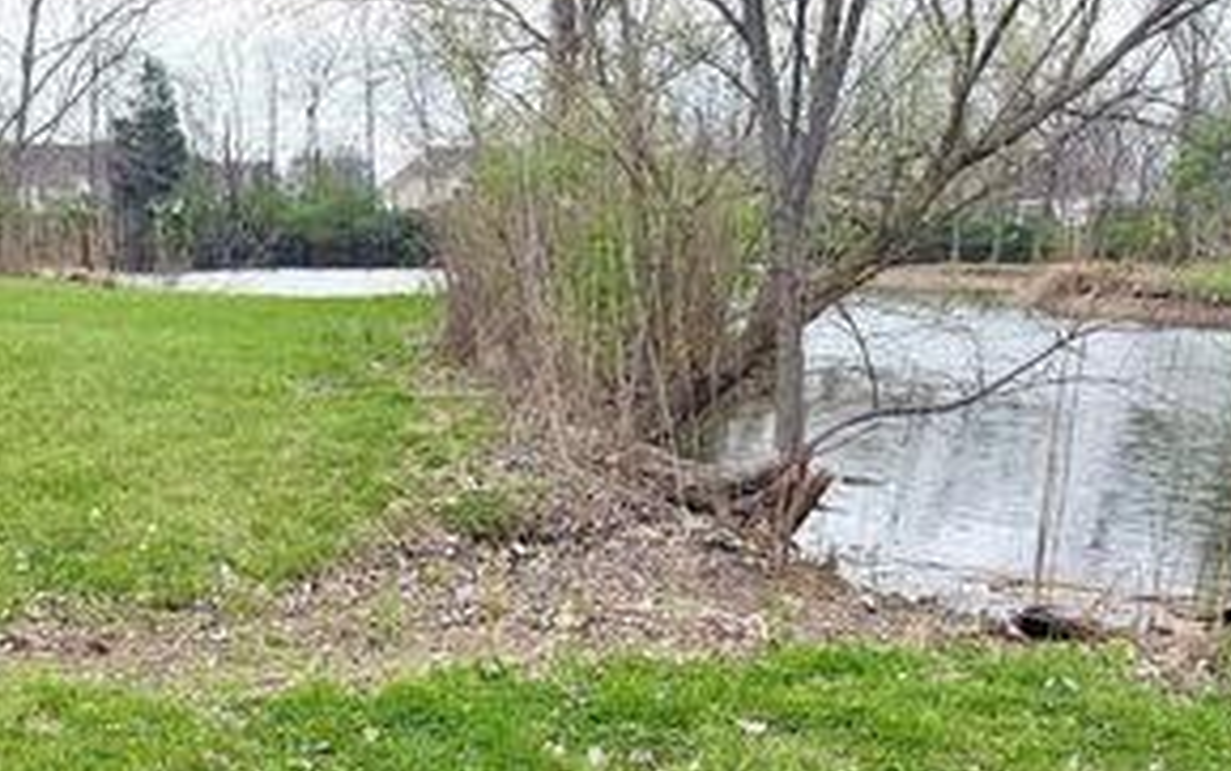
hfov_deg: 43.8
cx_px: 307
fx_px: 1477
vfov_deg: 27.9
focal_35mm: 44
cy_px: 731
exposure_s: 1/1230
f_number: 1.78
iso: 80
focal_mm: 6.76
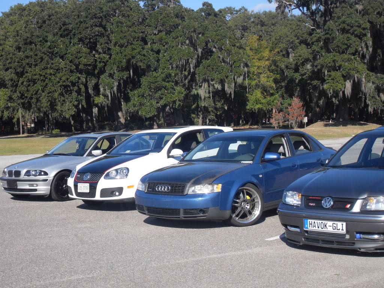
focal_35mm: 59
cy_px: 144
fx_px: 654
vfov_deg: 24.8
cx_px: 192
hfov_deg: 32.7
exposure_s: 1/125
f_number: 9.1
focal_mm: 10.1
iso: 80
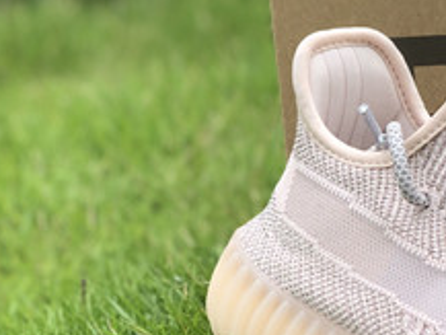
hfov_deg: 10.7
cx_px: 684
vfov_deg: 8.4
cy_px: 94
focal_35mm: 177
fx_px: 2282
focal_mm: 6
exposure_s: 1/571
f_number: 2.4
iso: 16
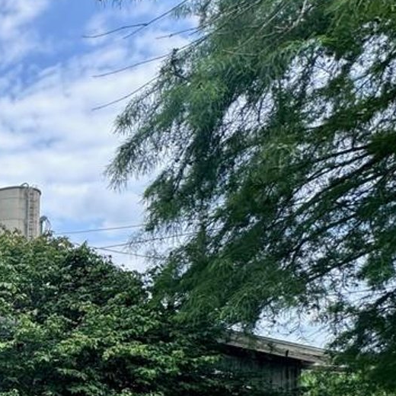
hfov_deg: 32.0
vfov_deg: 42.0
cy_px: 361
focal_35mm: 36
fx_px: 466
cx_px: -145
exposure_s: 1/438
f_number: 2.2
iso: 50
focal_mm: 2.22
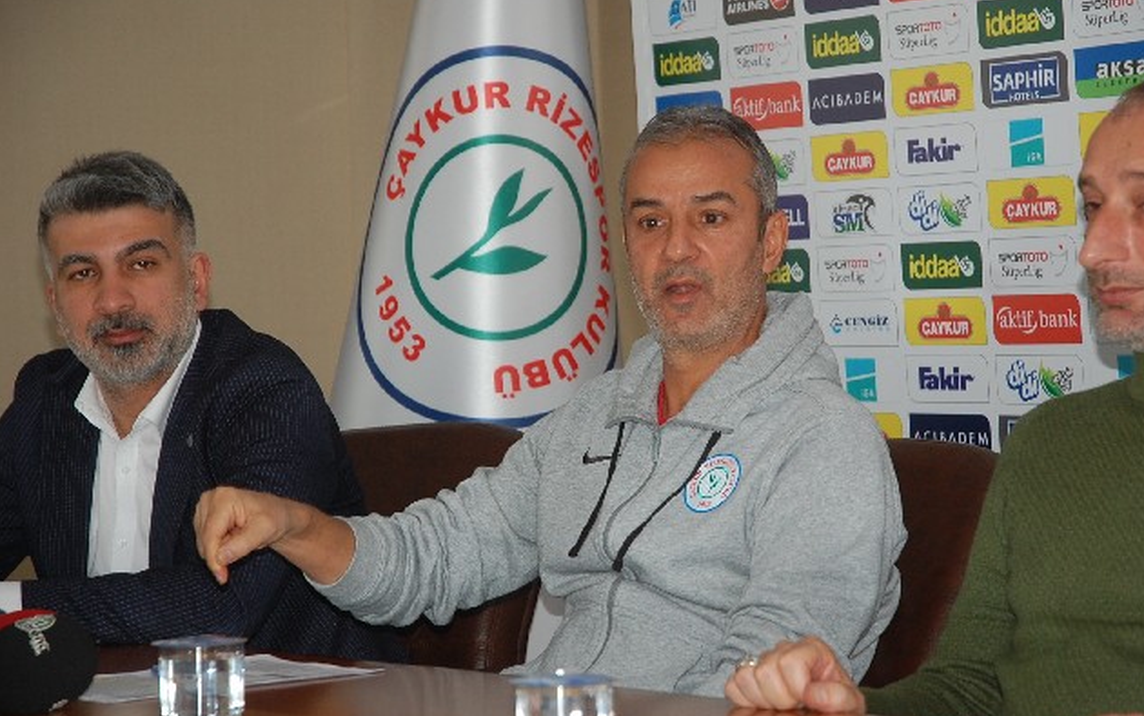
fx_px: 3291
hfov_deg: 19.7
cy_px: 378
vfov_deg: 12.4
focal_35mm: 106
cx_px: 607
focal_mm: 65
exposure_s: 1/60
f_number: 4.5
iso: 400
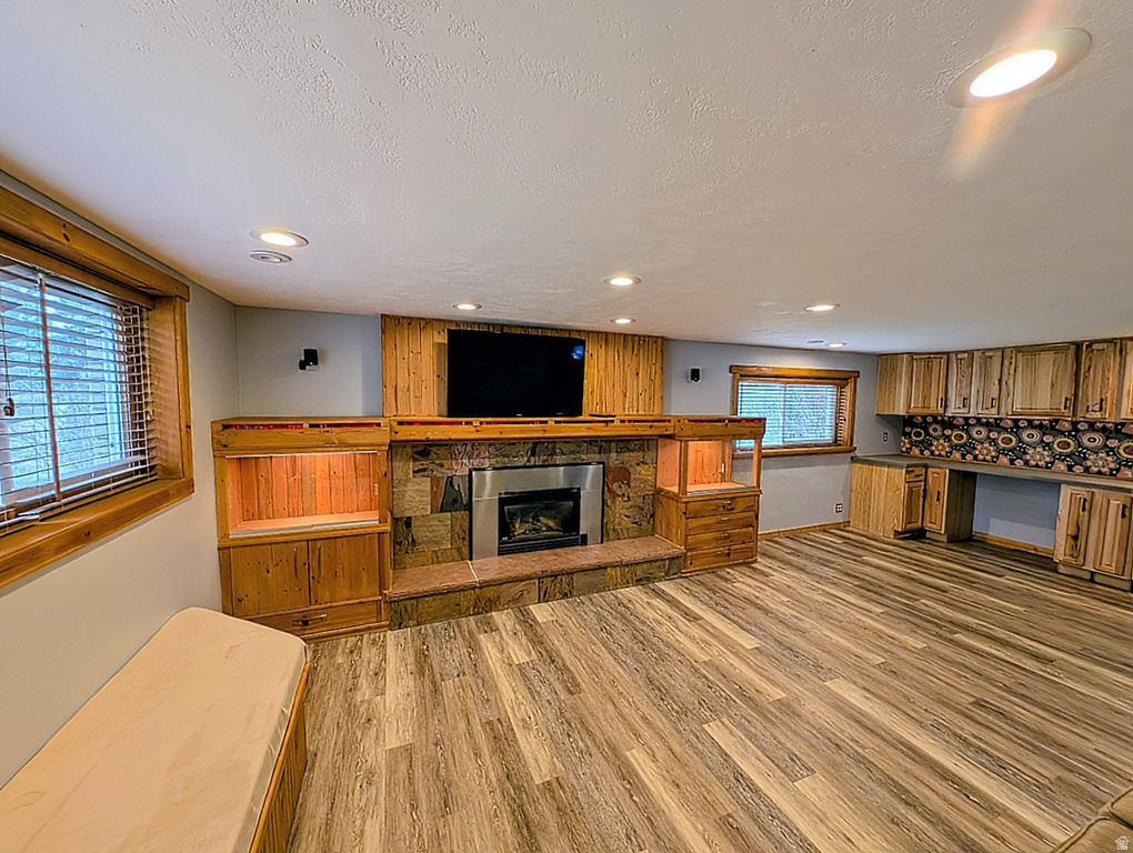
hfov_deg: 110.5
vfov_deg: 94.6
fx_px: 393
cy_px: 426
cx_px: 566
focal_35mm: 12
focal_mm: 2.23
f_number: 1.95
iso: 49
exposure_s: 1/30
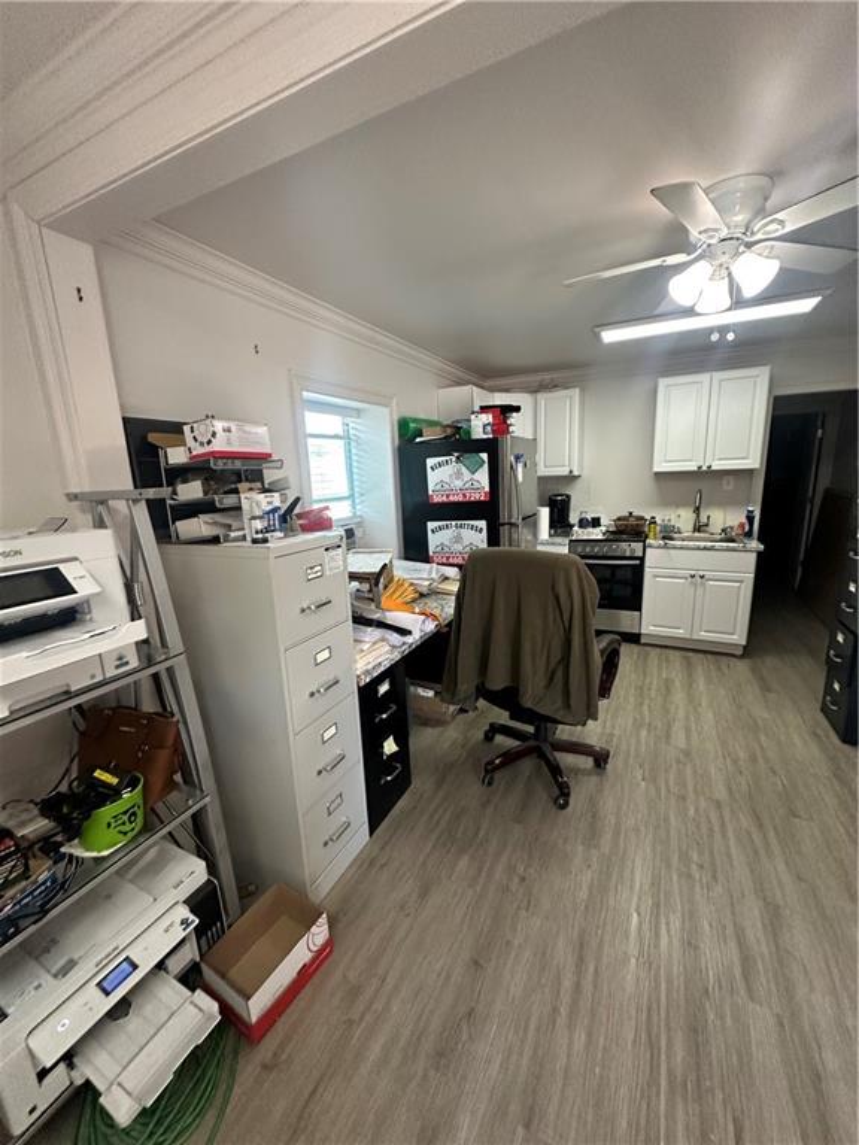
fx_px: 463
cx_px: 430
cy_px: 572
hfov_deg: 85.7
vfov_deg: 102.1
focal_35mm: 14
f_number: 2.2
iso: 250
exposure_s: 1/120
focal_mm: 2.22
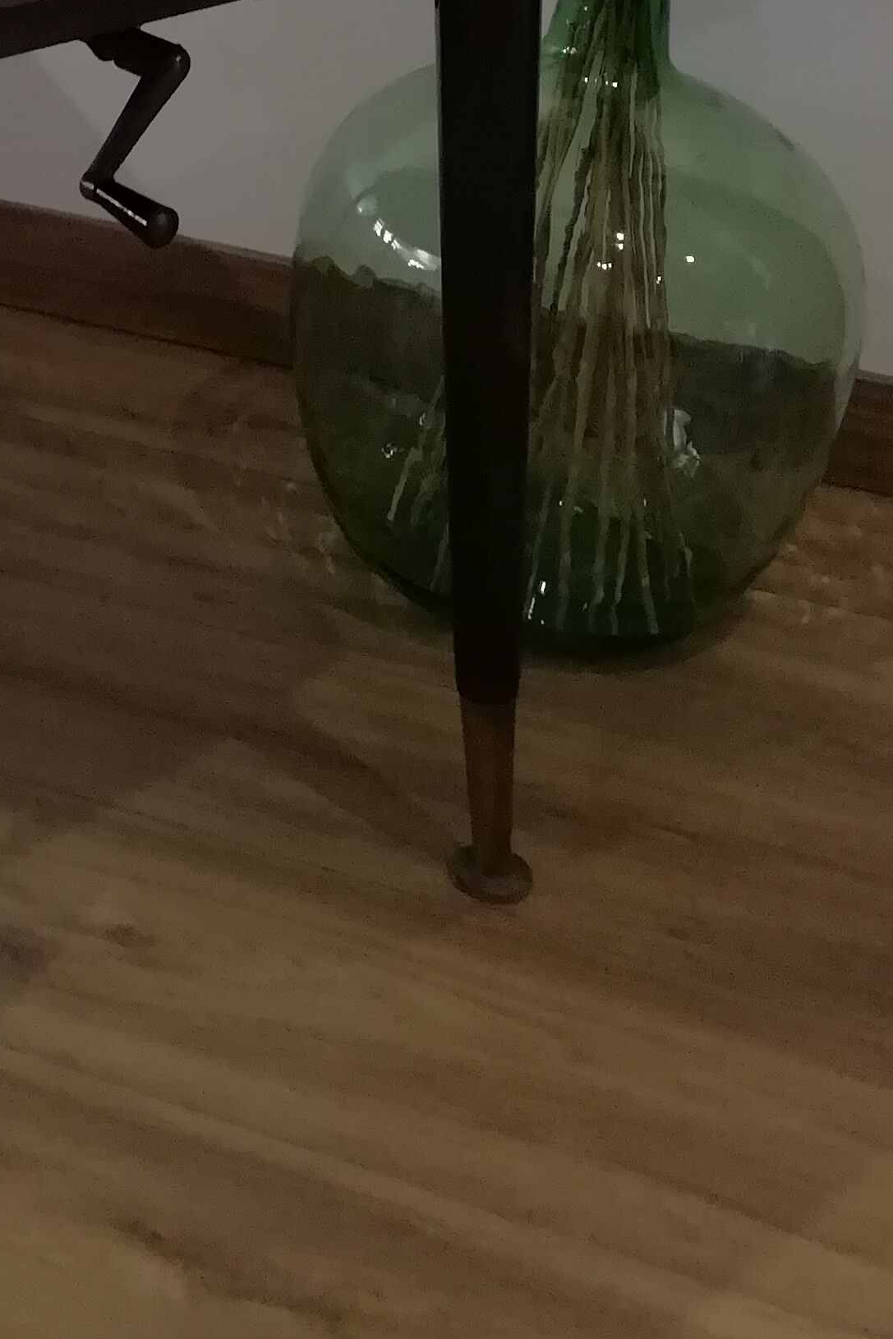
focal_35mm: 69
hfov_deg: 18.4
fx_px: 2567
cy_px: -150
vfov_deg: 26.8
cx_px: -250
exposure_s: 1/33.3
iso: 200
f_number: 2.2
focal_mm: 3.21
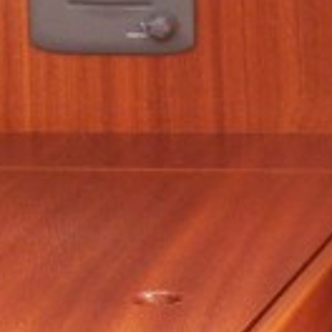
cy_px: 259
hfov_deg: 9.0
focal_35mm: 192
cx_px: 365
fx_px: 2083
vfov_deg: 9.1
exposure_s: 1/30
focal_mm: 6
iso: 387
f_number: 2.8
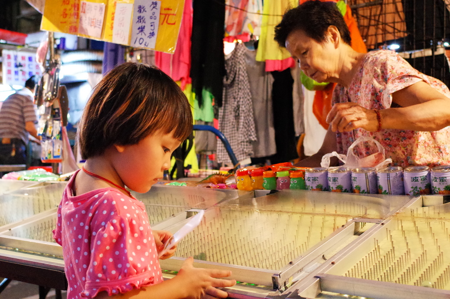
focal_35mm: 47
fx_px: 587
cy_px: 150
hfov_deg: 42.0
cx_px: 225
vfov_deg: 28.6
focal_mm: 18.3
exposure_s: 1/250
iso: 3200
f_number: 2.8
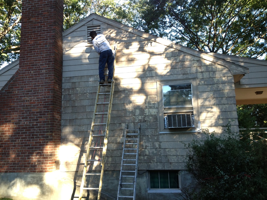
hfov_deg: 52.6
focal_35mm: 35
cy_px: 100
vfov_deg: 40.7
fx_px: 270
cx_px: 134
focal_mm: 4.28
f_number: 2.4
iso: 80
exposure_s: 1/120
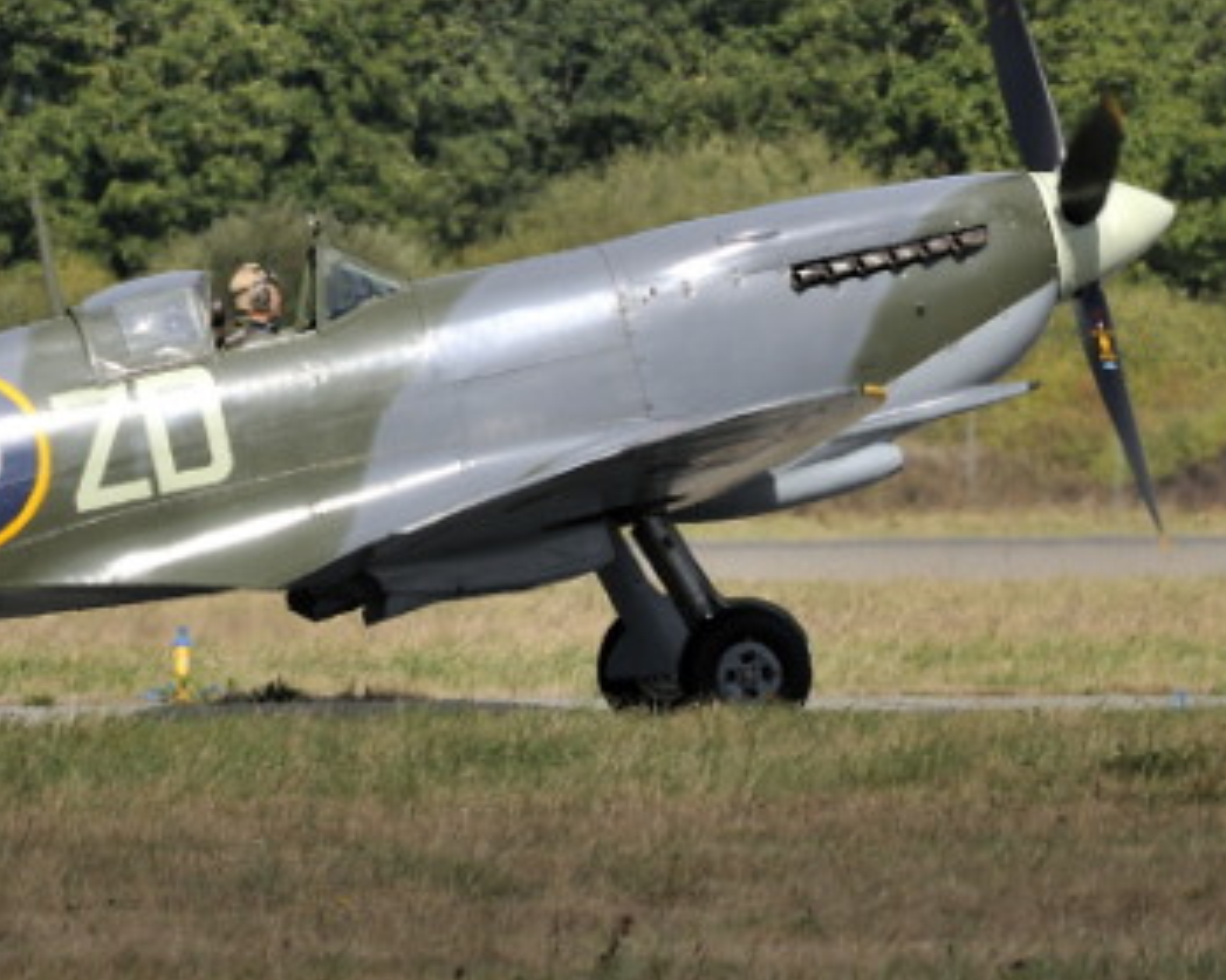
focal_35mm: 968
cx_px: 218
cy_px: 320
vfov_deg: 1.6
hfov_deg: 2.0
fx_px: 35114
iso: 200
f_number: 10
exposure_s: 1/400
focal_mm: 240
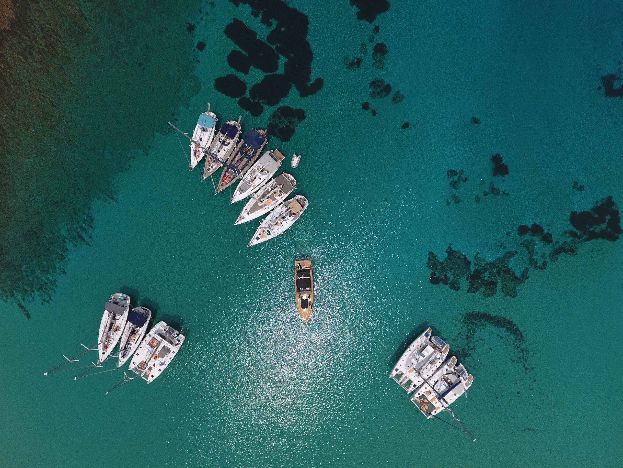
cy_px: 240
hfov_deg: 79.0
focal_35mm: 21
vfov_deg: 63.4
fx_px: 378
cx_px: 314
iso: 100
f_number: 2.8
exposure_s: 1/2000
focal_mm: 3.61
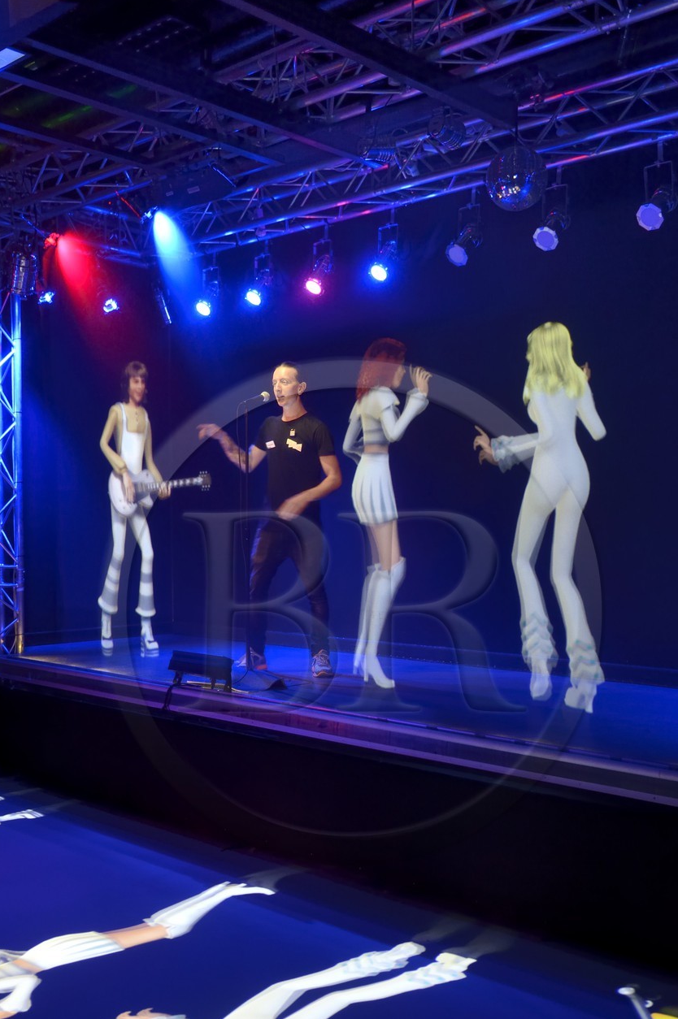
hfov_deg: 35.9
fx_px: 1047
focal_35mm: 37
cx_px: 350
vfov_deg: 51.6
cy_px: 613
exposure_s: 1/25
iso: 1600
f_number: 2.8
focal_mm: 29
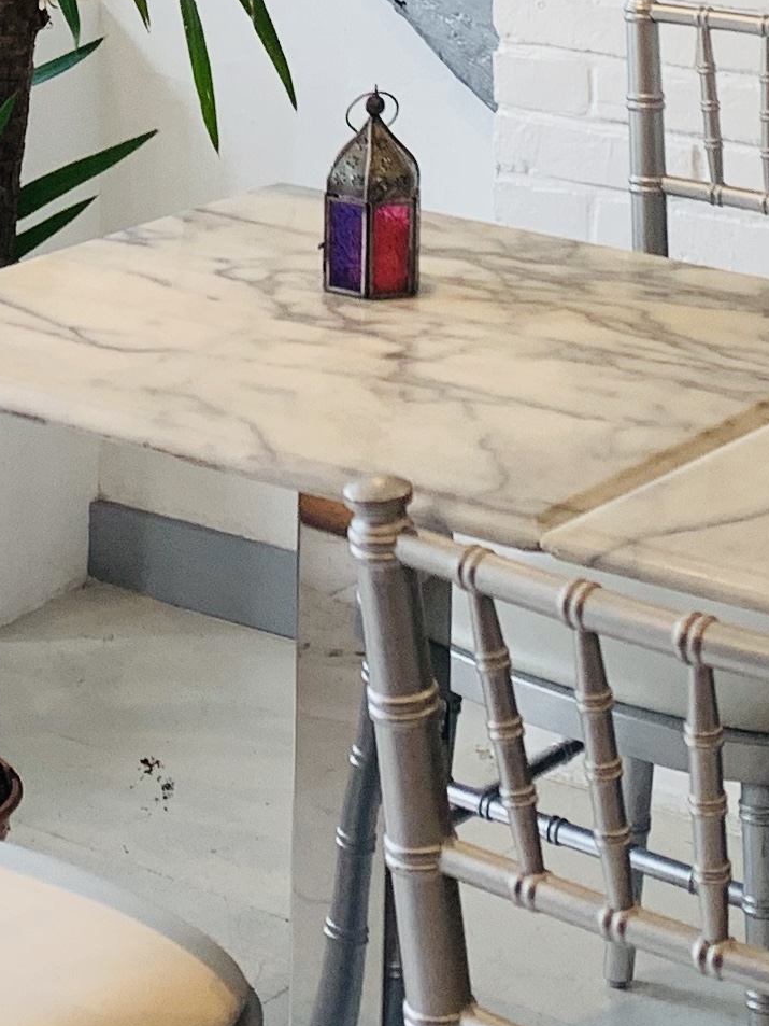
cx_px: 103
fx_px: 3257
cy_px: -253
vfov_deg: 17.0
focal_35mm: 110
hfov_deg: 13.4
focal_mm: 4.25
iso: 64
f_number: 1.8
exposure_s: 1/121
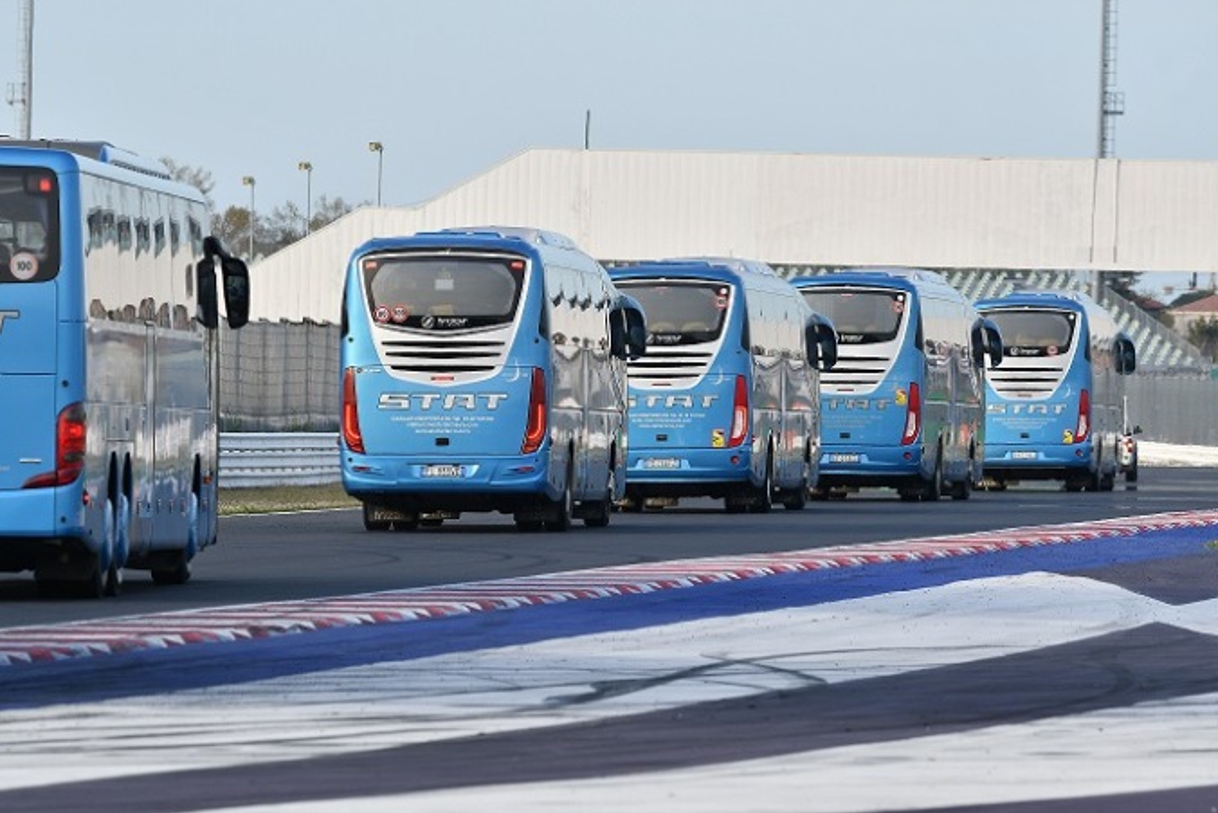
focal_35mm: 392
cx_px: 611
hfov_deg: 5.3
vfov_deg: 3.5
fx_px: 13265
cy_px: 406
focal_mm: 260
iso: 250
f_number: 7.1
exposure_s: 1/400
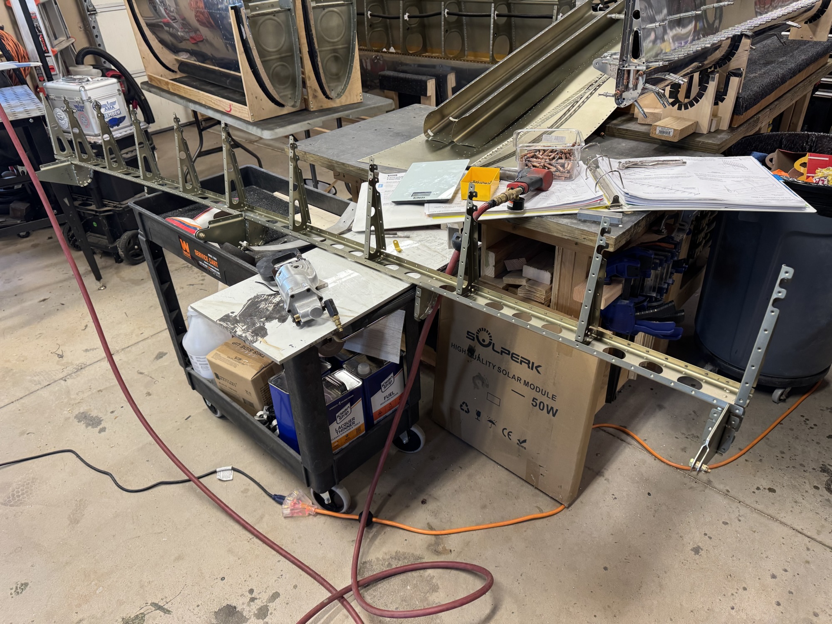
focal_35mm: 24
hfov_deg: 71.6
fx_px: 577
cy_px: 312
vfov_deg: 56.8
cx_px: 416
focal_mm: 6.76
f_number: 1.78
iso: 160
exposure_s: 1/120
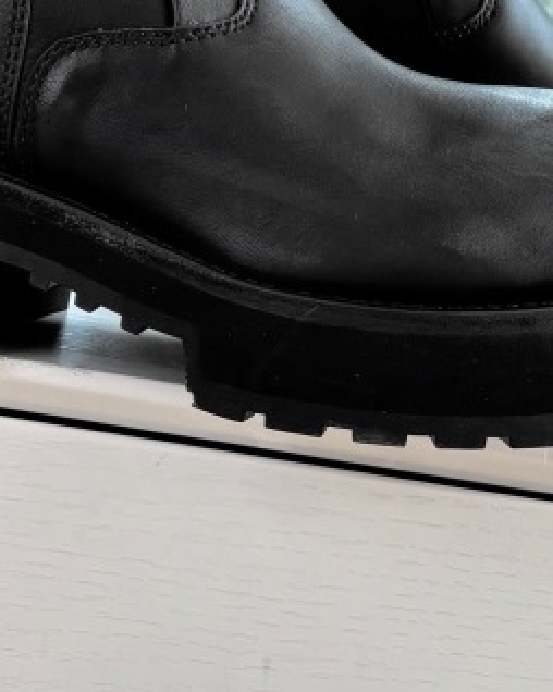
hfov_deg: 13.4
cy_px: -363
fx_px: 2355
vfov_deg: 15.4
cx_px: 322
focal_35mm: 115
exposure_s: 1/193
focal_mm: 5.96
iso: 40
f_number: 1.6
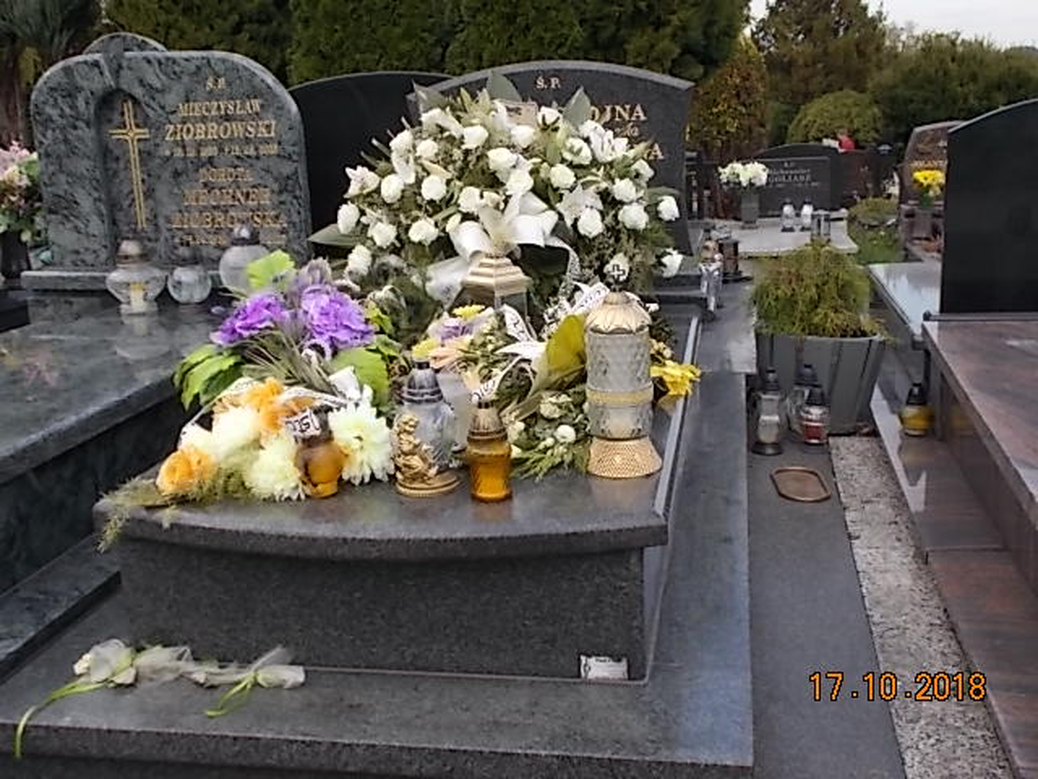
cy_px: 390
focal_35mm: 39
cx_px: 519
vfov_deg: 36.8
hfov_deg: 47.9
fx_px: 1169
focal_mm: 6.9
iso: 80
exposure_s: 1/200
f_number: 3.9
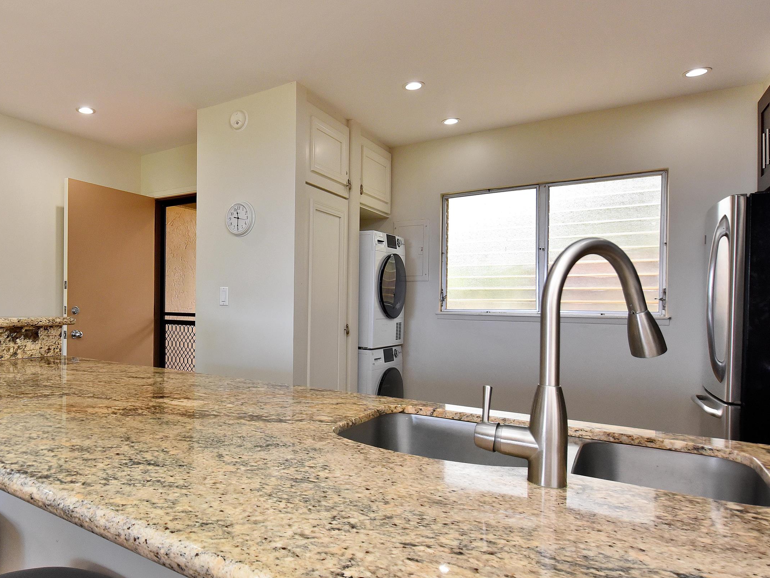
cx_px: 242
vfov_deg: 60.9
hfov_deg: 73.5
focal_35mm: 22
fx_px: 489
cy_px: 321
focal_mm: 16
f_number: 16
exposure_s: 1/60
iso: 4500
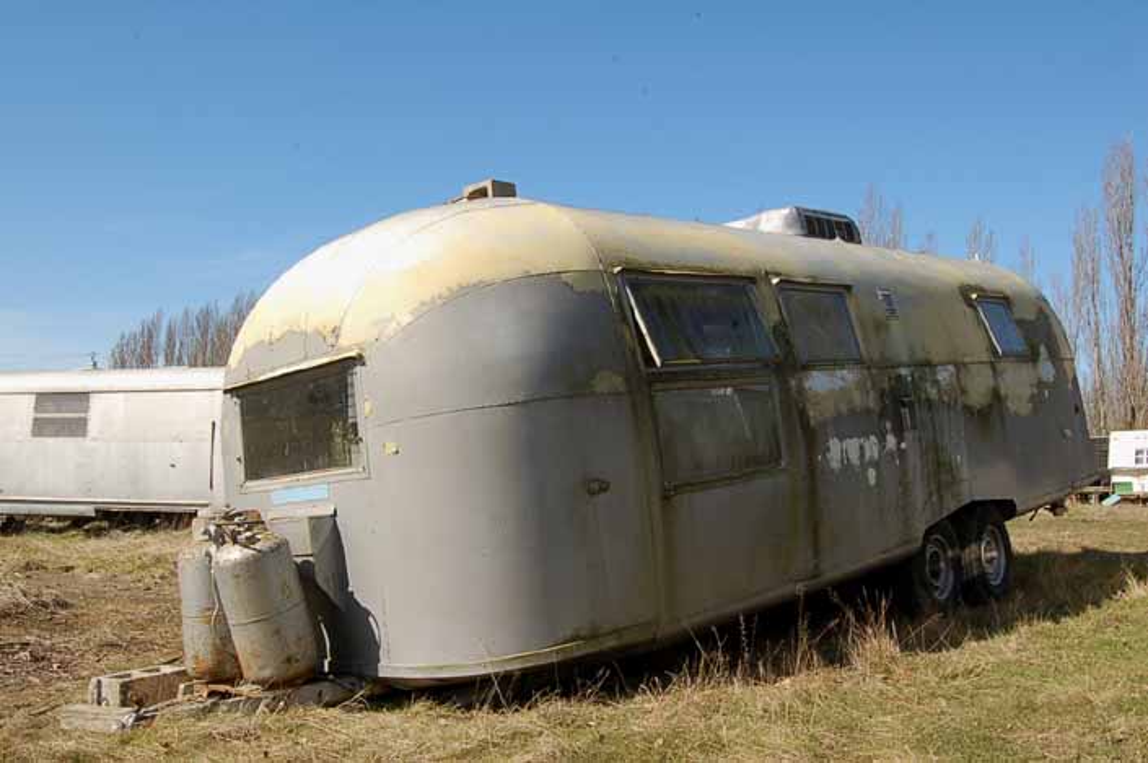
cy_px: 382
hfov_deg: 57.3
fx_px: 1052
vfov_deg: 39.9
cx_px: 574
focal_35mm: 33
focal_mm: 22
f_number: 18
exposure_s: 1/60
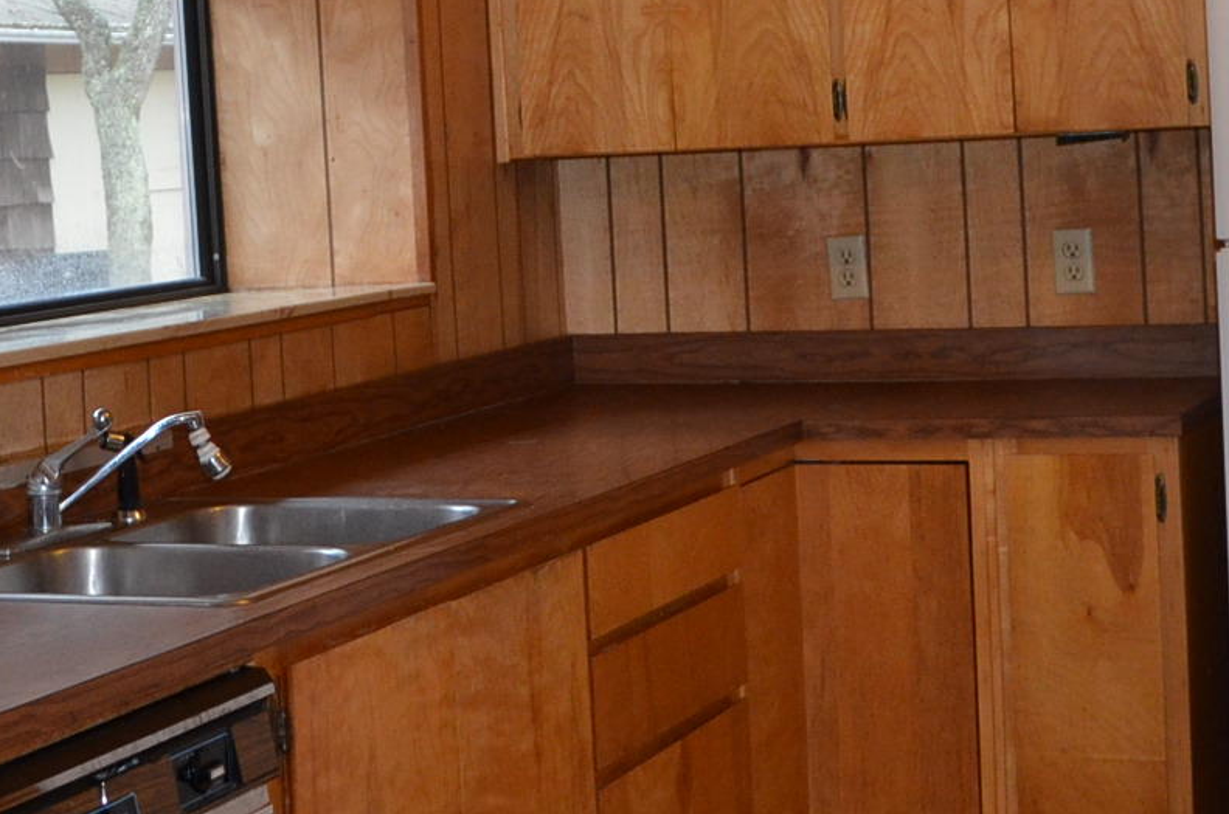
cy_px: 82
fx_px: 2862
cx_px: 211
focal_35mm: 84
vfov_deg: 16.0
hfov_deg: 23.8
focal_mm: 18
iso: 800
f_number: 3.5
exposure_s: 1/60
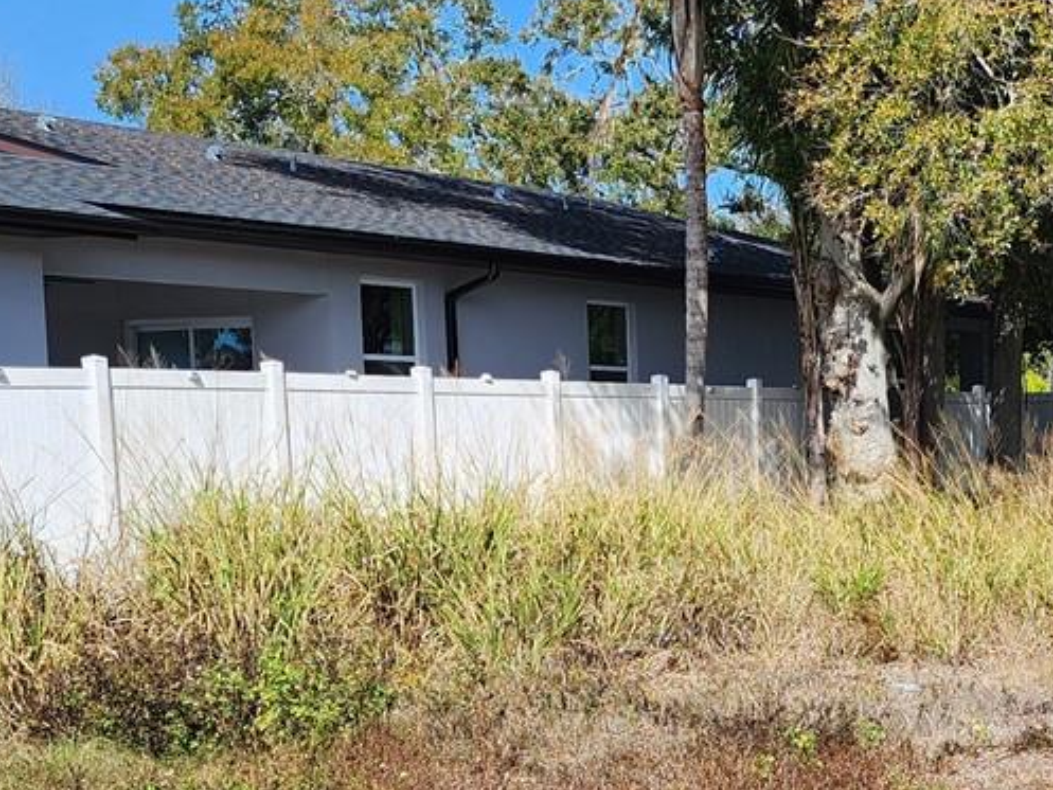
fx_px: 2252
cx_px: 1095
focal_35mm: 74
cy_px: 710
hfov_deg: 24.9
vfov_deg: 19.5
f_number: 1.8
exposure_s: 1/775
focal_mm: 6.4
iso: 12
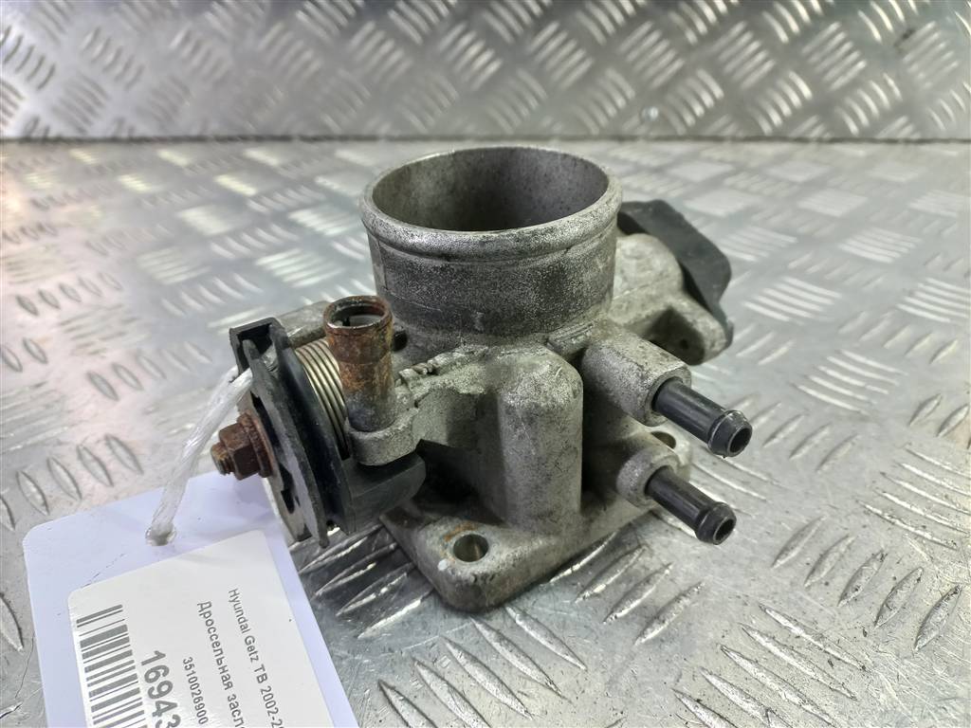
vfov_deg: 54.9
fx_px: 701
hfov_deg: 69.4
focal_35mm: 25
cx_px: 486
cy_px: 364
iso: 100
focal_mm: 4.6
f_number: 1.8
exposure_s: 1/50
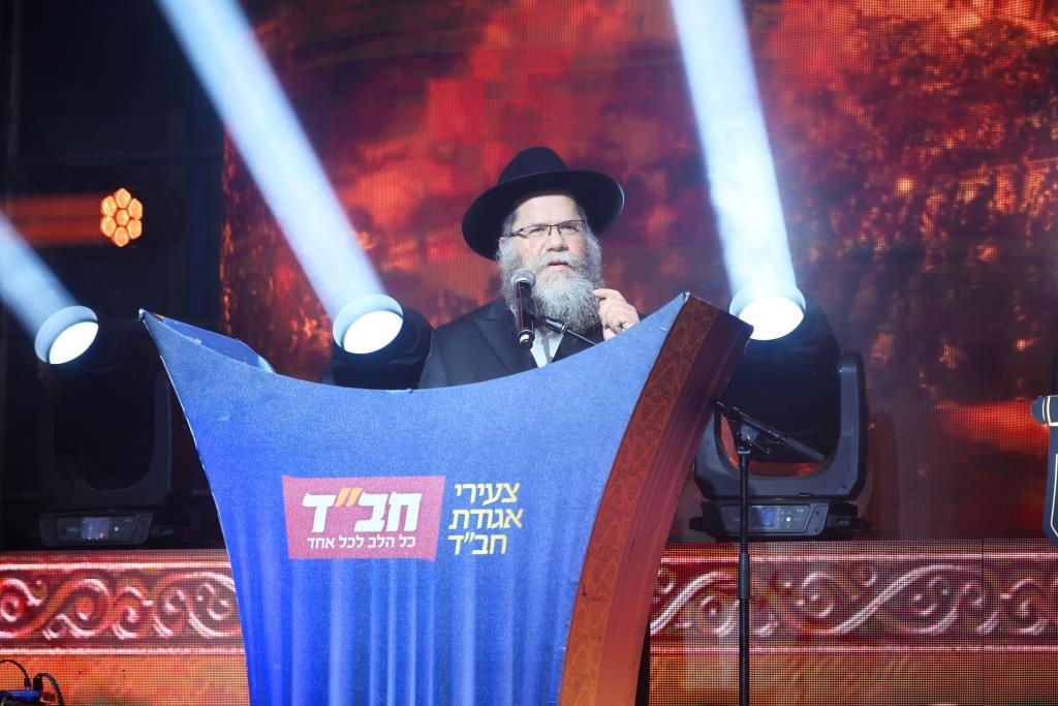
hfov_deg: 17.1
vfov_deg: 11.4
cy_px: 353
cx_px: 529
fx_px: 3527
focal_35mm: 120
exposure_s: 1/250
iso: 200
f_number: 4
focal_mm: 120
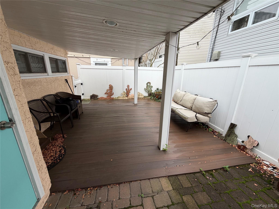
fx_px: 113
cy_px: 104
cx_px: 140
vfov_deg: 85.7
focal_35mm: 14
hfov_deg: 102.1
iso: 40
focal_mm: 2.22
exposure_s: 1/228
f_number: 2.2
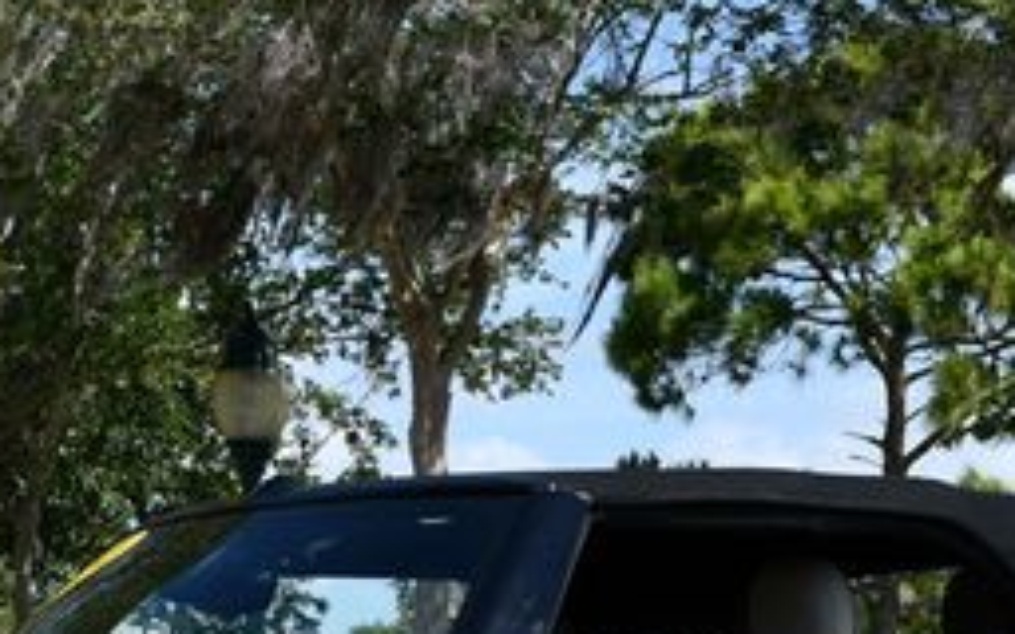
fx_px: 3098
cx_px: 289
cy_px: 777
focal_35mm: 112
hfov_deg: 18.5
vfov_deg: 11.4
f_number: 9
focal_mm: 22
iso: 100
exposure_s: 1/320
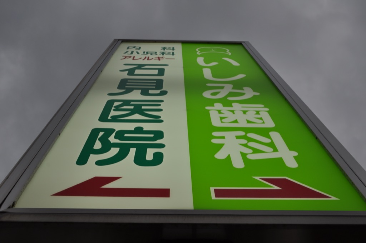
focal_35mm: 44
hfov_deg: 45.0
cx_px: 183
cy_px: 122
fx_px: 442
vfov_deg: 30.8
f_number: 10
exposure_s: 1/100
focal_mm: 29
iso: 200
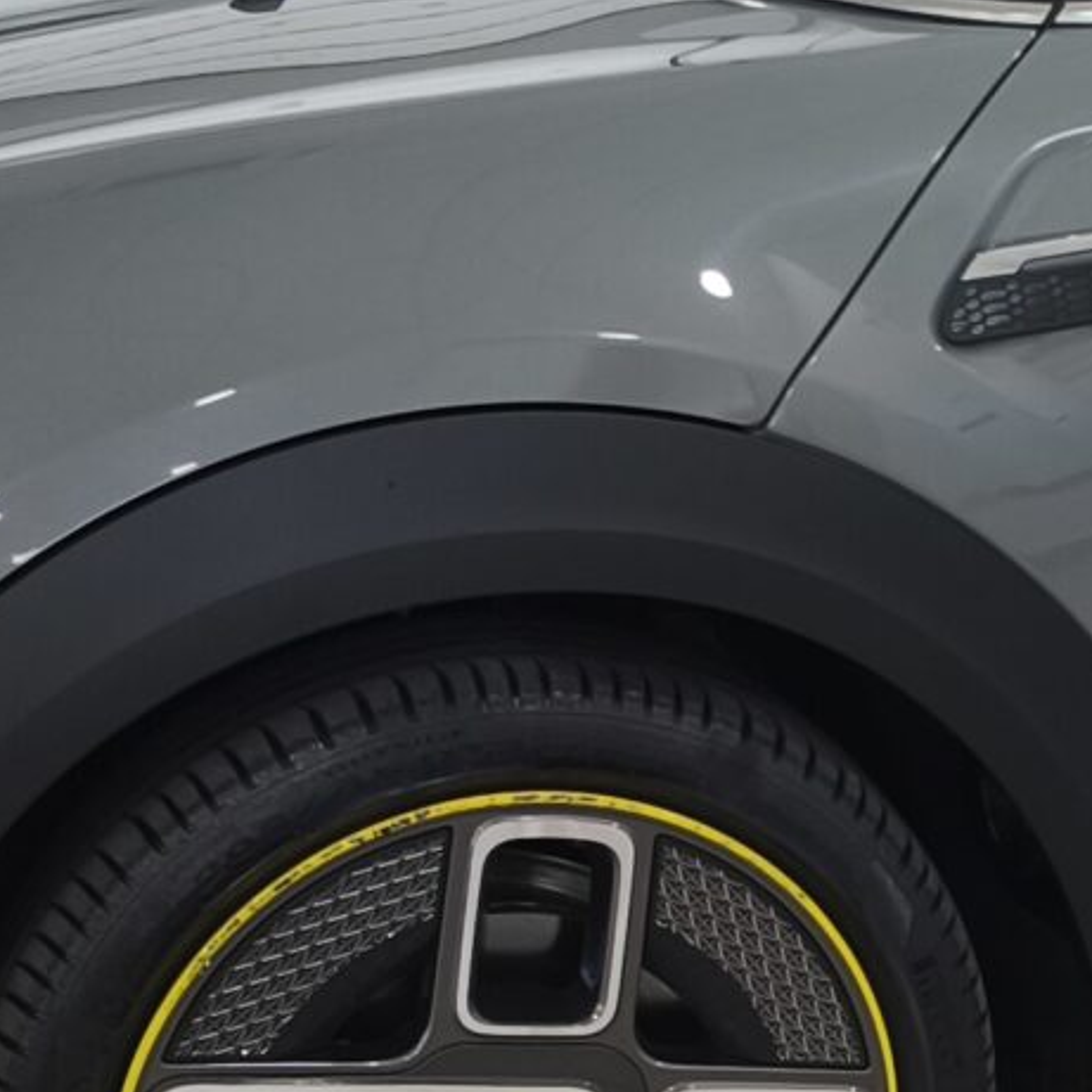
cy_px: 561
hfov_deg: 14.5
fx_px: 4033
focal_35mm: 113
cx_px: 1601
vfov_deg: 15.4
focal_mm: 5.35
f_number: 1.7
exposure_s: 1/50
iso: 125
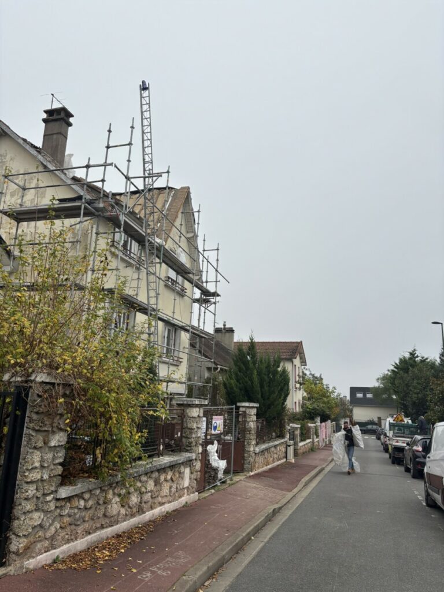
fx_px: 445
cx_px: 222
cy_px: 296
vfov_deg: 67.3
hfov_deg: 53.1
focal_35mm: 26
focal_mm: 5.96
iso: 50
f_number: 1.6
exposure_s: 1/2710
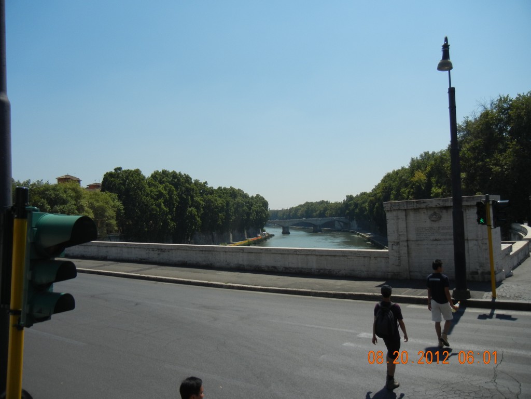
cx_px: 266
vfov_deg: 46.8
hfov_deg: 60.0
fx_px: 460
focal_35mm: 30
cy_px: 200
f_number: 7
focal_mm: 5.4
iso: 160
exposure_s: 1/676
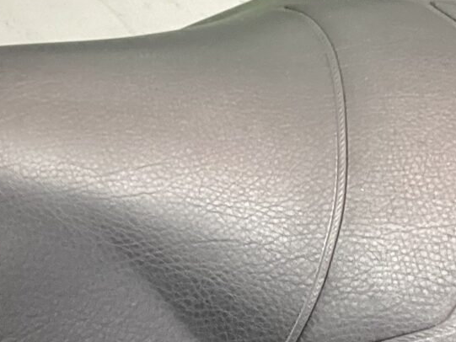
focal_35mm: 110
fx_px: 1449
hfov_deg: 17.8
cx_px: 325
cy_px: 302
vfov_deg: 13.4
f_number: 2.4
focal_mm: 3.3
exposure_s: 1/40
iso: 250
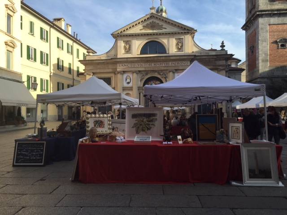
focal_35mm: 29
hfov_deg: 61.7
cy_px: 108
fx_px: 240
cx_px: 144
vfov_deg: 48.2
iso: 32
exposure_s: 1/842
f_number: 2.2
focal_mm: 4.15
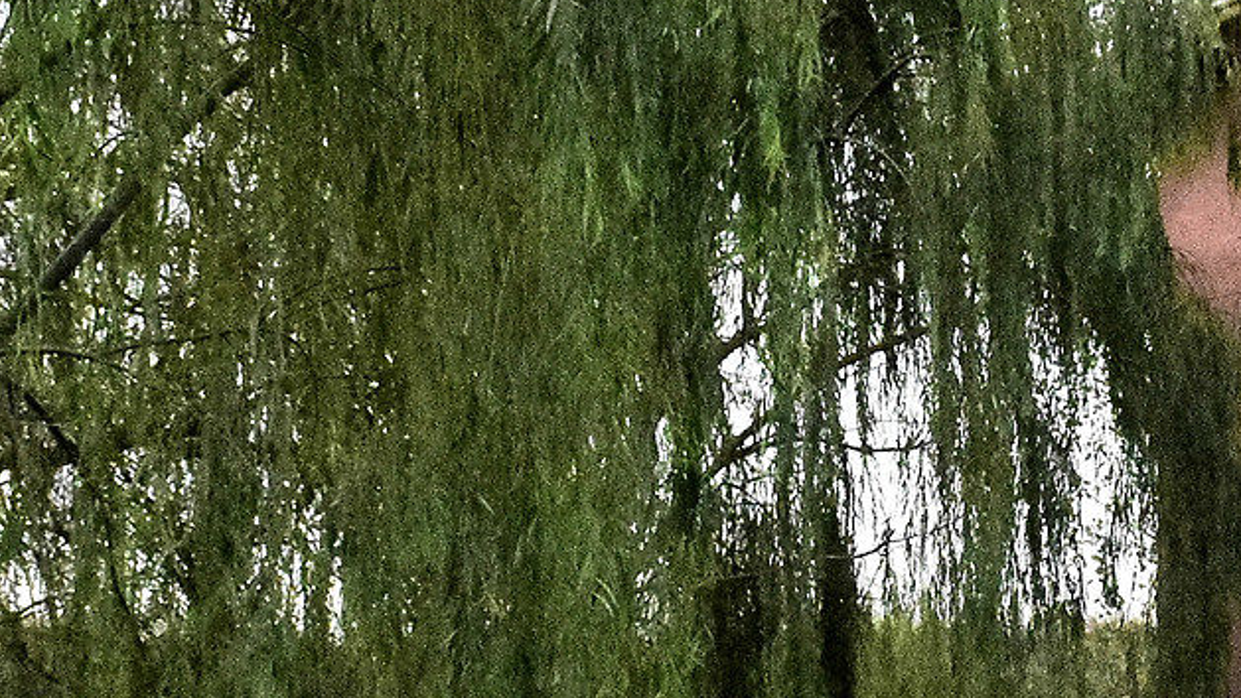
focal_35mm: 138
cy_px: 461
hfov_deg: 15.3
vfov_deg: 8.8
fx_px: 4542
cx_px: 1247
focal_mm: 23
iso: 12800
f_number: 14
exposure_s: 1/3200
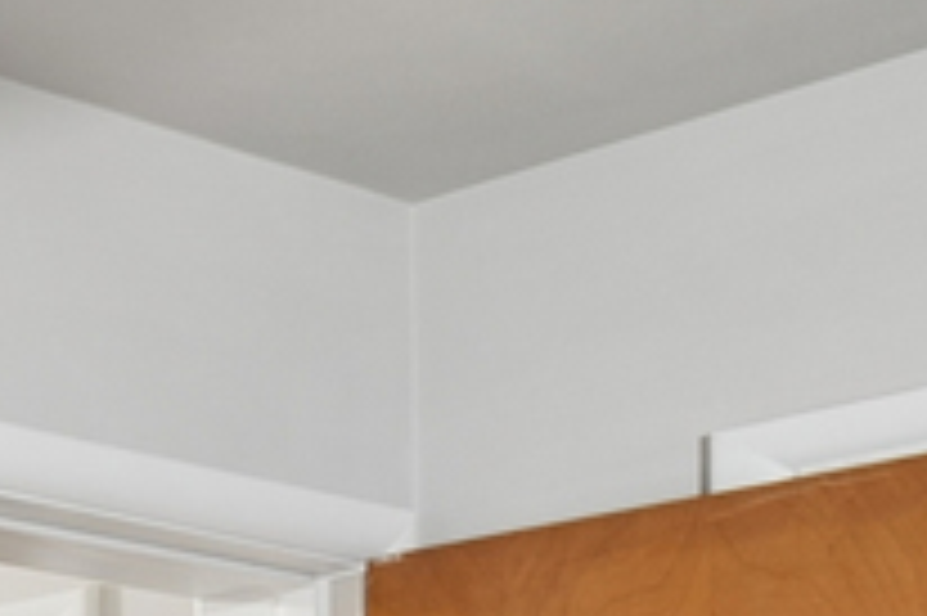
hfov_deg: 9.8
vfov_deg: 10.6
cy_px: 1250
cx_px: -2236
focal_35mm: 118
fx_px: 3036
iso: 400
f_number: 8
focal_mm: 15
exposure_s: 1/2
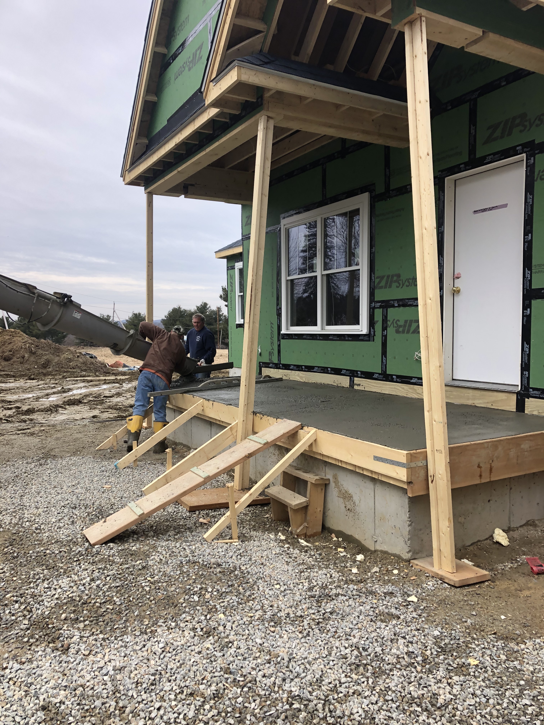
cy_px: 362
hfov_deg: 49.7
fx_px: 587
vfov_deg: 63.4
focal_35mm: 28
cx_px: 272
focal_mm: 3.99
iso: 20
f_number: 1.8
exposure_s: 1/695
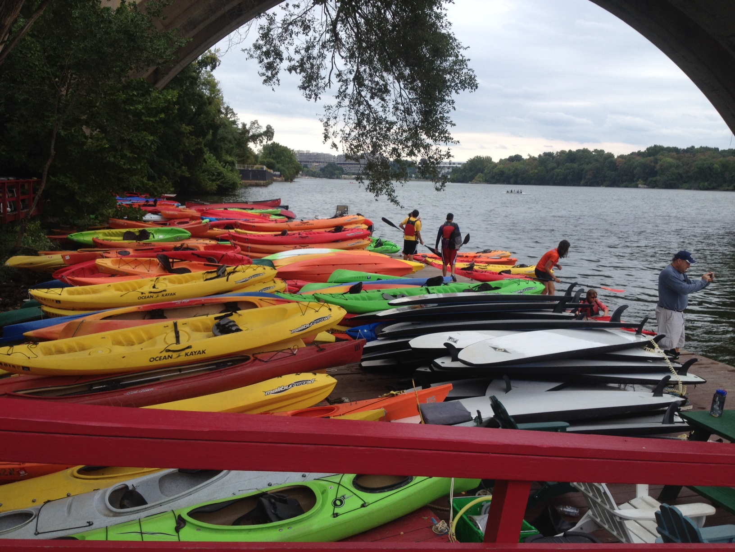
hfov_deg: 52.6
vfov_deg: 40.7
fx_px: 743
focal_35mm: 35
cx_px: 368
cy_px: 276
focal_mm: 4.28
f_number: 2.4
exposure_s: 1/397
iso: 50
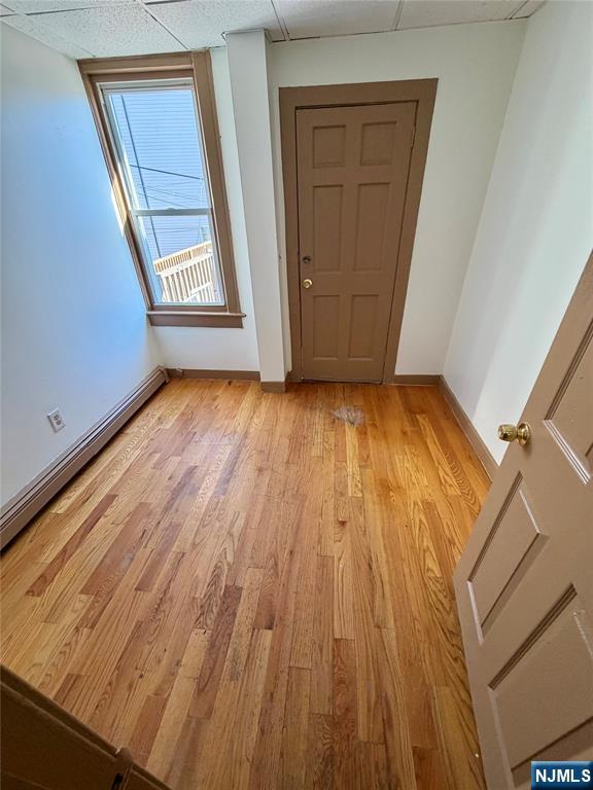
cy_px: 395
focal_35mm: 14
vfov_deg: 102.1
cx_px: 296
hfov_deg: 85.7
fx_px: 320
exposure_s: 1/121
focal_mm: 2.22
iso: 200
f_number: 2.2
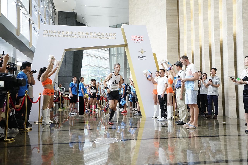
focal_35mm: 32
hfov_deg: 58.7
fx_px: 220
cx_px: 124
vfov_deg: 41.1
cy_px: 82
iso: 5000
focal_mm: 32
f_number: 5.6
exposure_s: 1/500
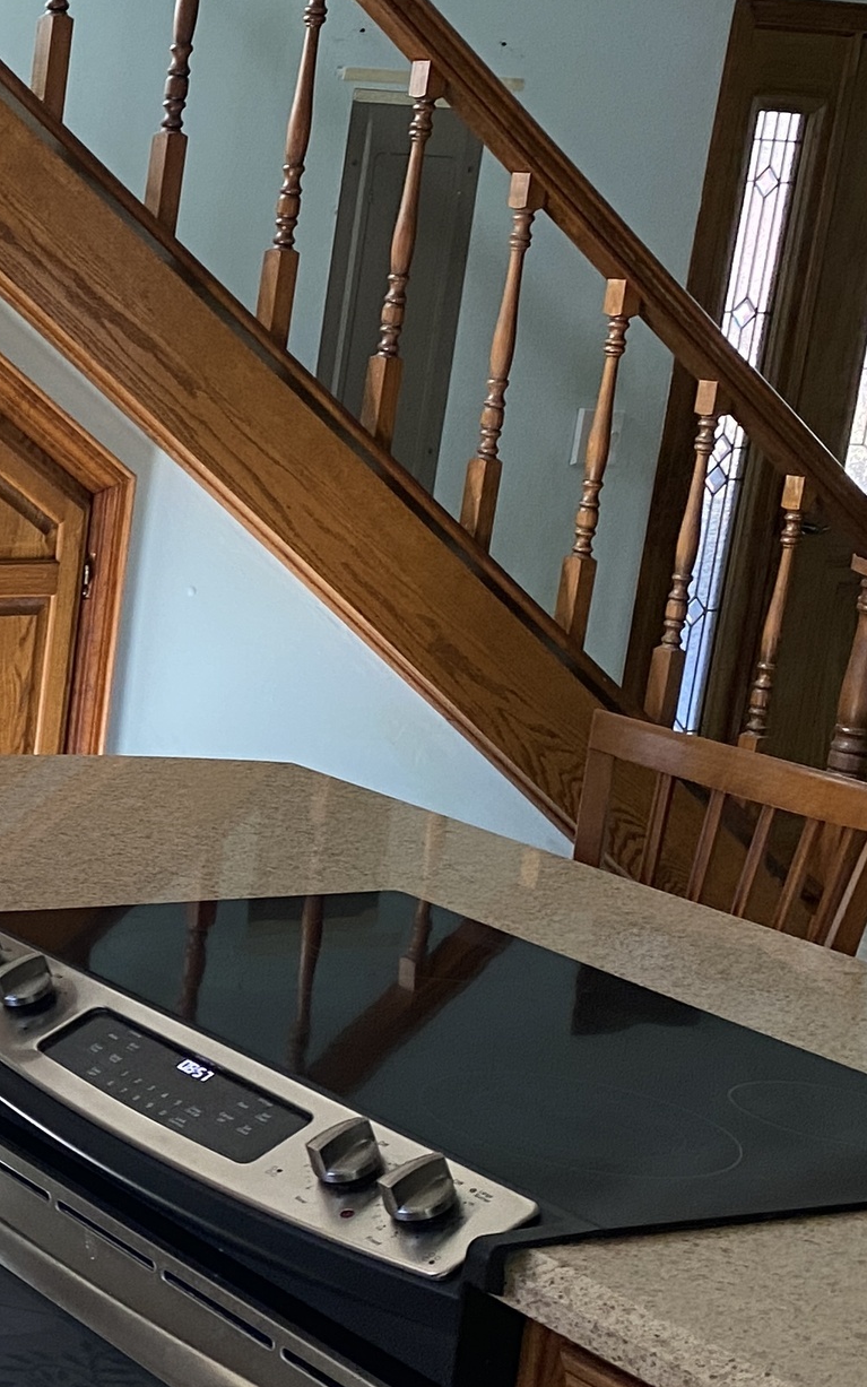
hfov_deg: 16.3
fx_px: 2608
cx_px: -633
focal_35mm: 69
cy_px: 746
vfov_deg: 29.8
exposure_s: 1/92
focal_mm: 4.25
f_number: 1.8
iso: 125
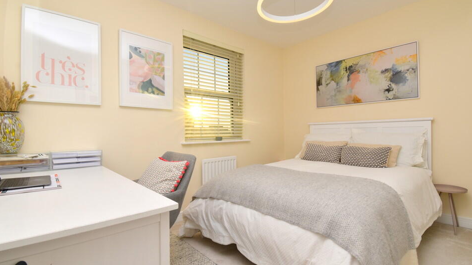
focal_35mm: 17
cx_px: 238
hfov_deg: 95.9
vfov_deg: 63.9
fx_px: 213
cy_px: 136
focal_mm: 10
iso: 100
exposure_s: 1/200
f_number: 10
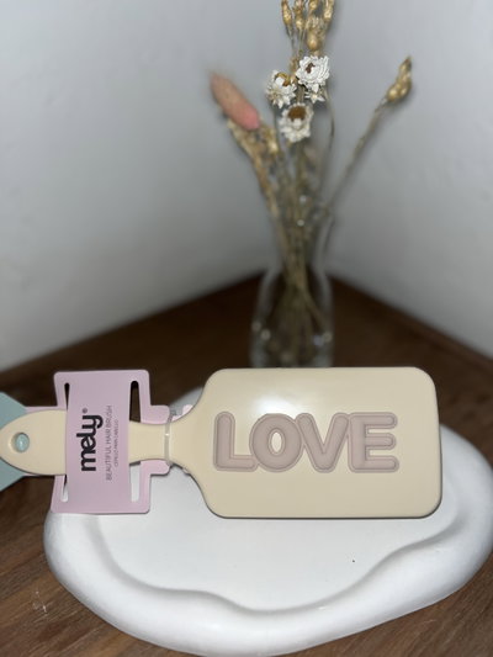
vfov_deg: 67.3
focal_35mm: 26
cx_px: 246
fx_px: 494
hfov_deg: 53.1
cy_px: 328
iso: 32
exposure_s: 1/74
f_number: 1.6
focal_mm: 5.1
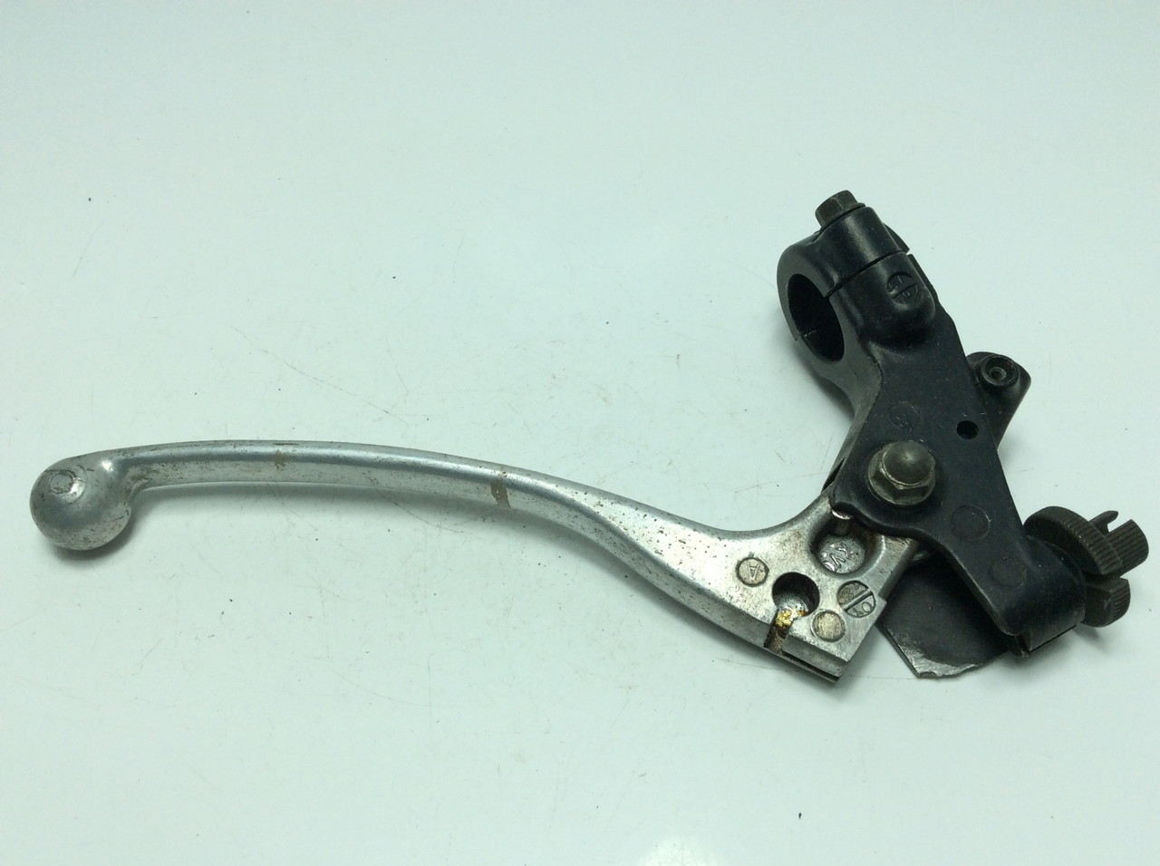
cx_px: 580
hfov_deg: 56.9
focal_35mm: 32
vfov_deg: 44.1
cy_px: 433
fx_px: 1071
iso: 32
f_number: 2.4
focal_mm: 3.3
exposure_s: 1/608
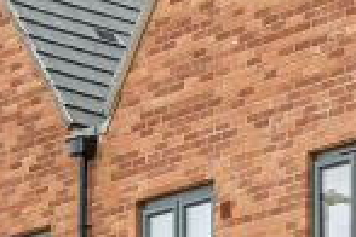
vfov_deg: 5.3
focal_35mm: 251
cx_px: 1061
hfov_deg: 7.3
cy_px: 567
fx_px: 2482
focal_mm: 24
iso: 400
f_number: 8
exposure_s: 1/250
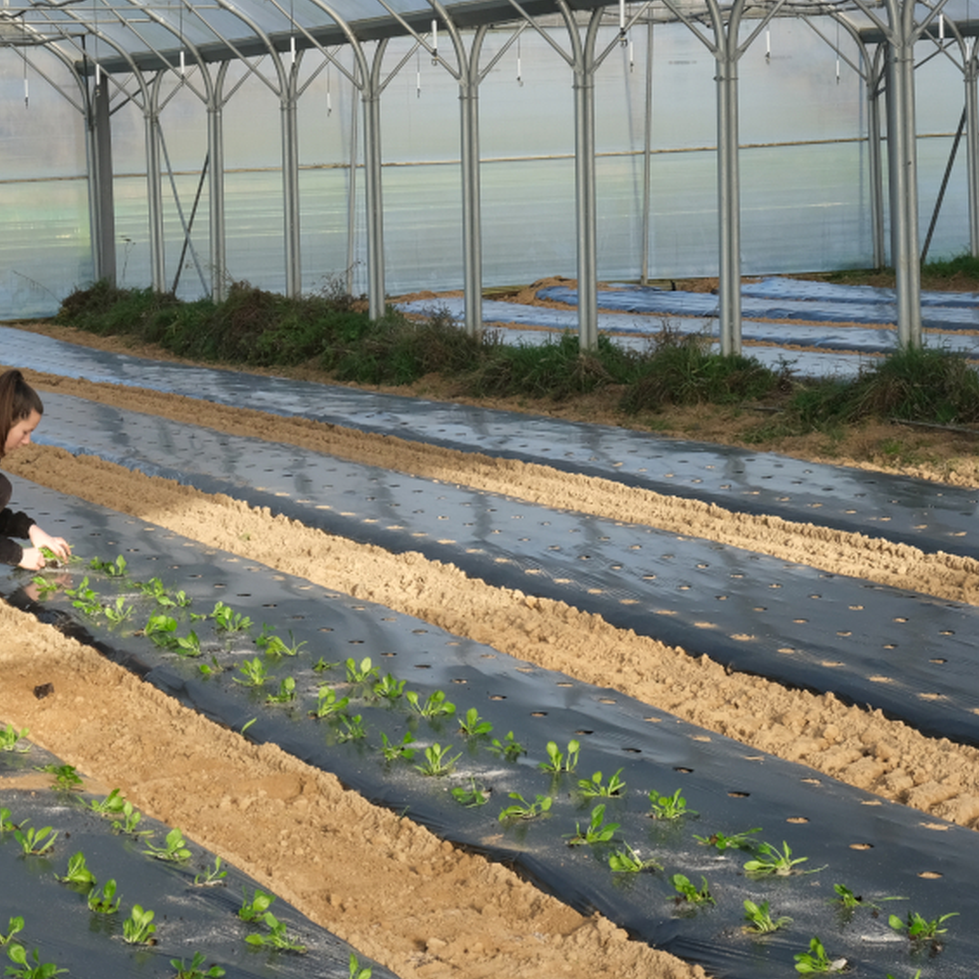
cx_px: 204
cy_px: 496
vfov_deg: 17.2
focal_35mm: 101
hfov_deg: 17.1
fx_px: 3232
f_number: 11
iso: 800
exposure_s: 1/250
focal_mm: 37.4
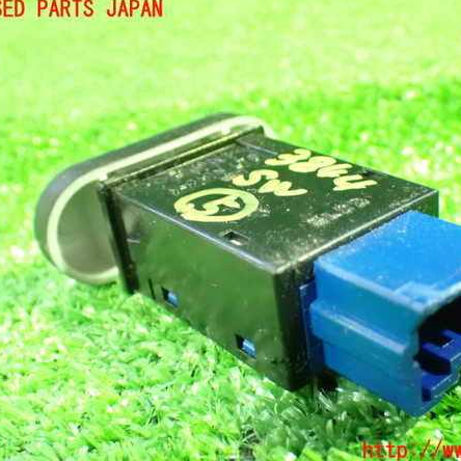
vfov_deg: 34.7
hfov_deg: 34.5
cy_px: 230
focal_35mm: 49
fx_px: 738
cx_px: 286
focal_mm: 7.31
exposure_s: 1/15
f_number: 2.8
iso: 1600
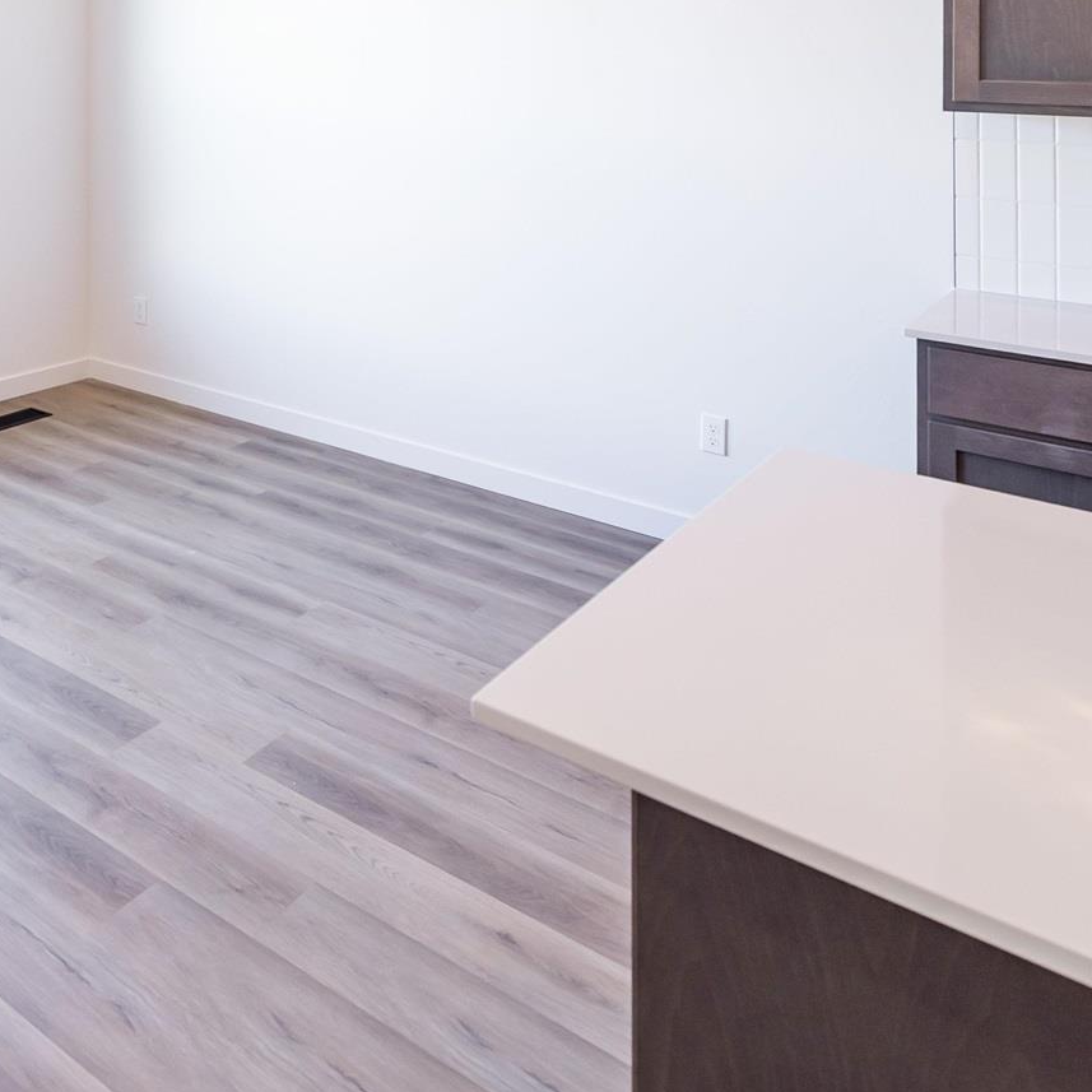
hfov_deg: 47.9
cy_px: 57
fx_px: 1142
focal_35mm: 32
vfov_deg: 45.0
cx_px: 196
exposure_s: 1/50
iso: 400
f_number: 5
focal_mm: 14
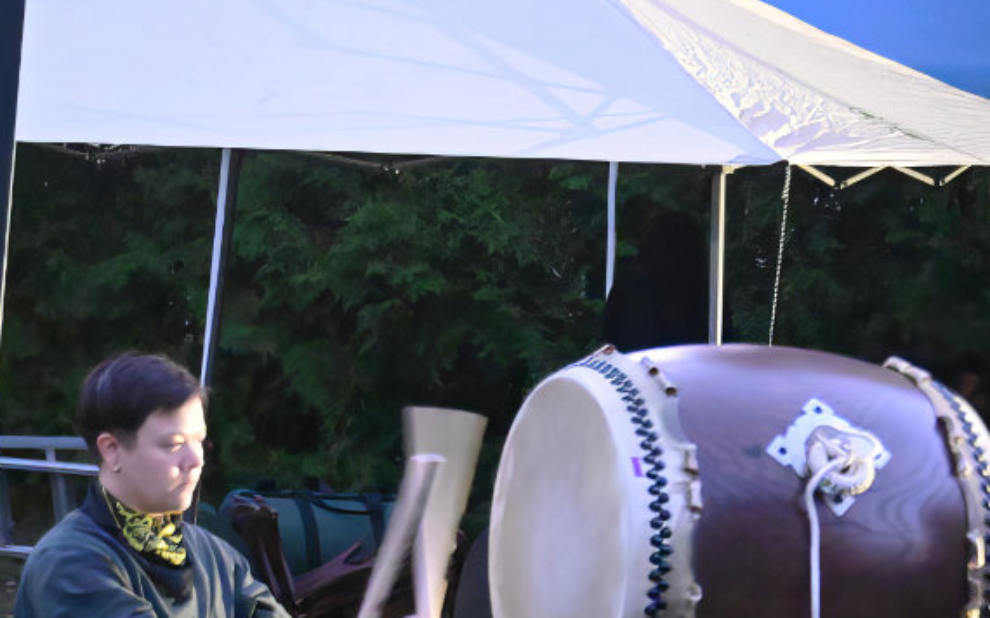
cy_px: 634
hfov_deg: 15.7
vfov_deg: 9.8
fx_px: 3588
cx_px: 629
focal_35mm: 133
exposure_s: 1/30
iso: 25600
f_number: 4.8
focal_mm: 62
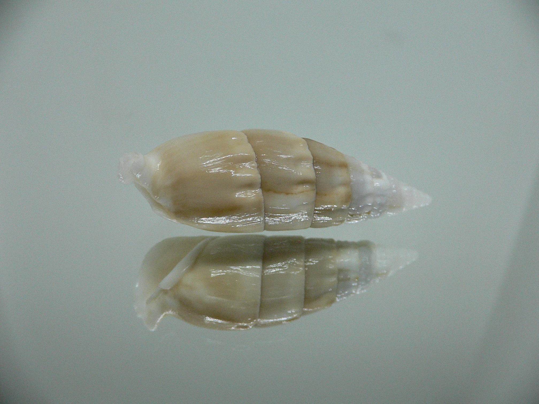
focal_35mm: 35
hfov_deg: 52.6
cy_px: 202
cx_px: 270
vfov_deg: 40.7
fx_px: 545
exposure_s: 1/60
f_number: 2.8
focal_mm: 4.6
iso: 200
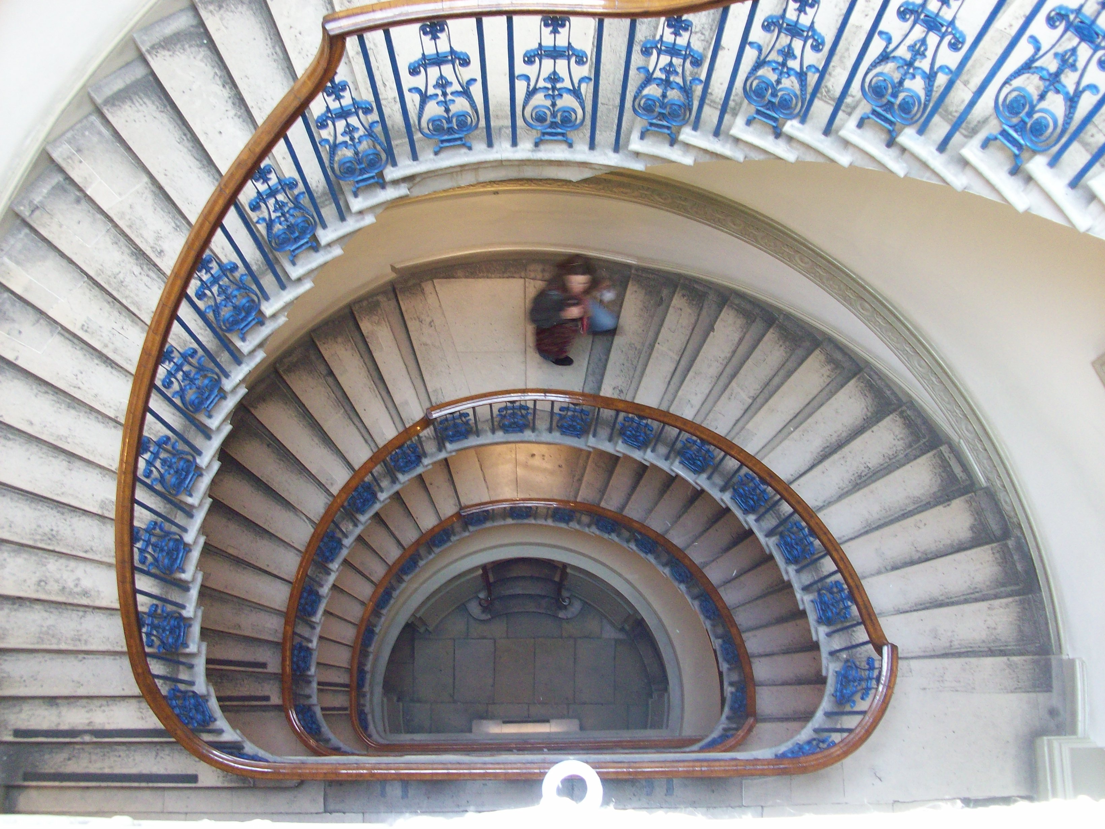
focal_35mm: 34
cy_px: 414
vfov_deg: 41.8
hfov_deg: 54.0
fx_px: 1085
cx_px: 552
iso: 160
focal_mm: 5.7
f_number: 2.8
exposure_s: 1/11.4
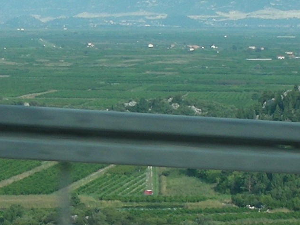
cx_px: 213
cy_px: 121
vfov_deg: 8.7
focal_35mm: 170
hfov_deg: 11.6
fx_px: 1474
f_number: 4
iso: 50
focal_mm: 6.3
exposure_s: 1/257
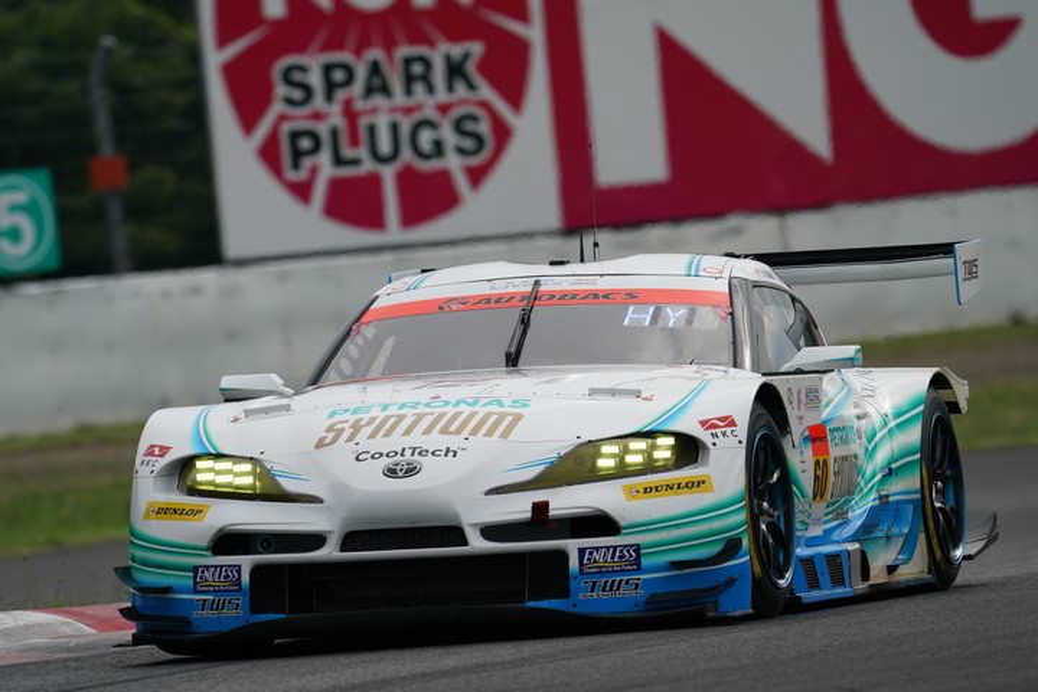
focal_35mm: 600
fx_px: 17299
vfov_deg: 2.3
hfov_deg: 3.4
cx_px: 519
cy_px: 346
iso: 400
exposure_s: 1/800
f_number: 9
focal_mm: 600
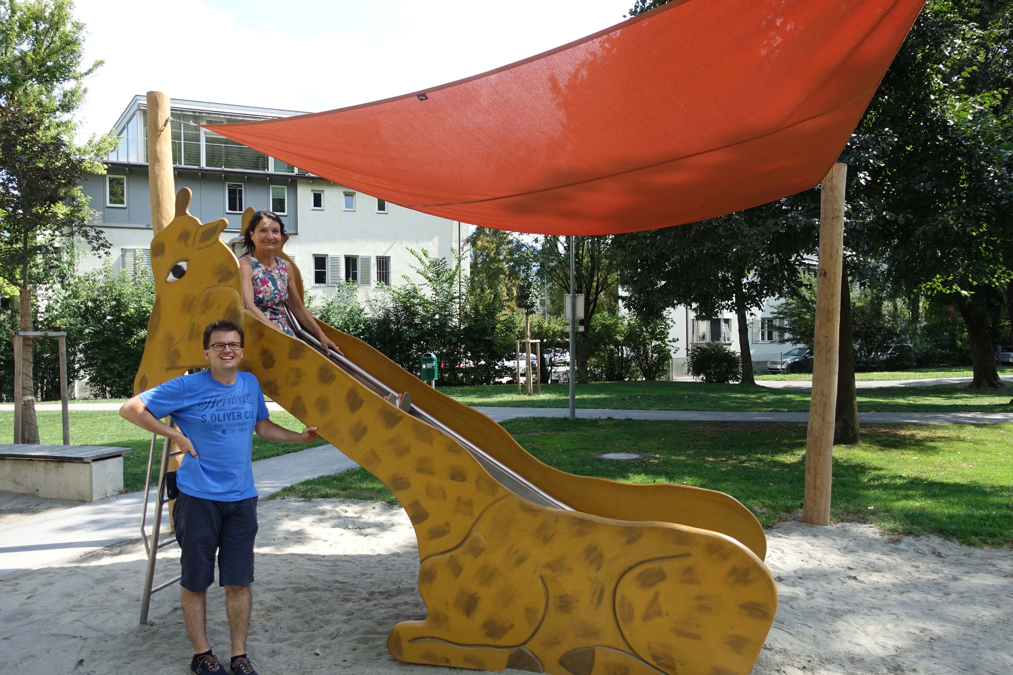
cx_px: 506
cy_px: 338
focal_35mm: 24
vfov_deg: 53.1
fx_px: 675
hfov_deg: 73.7
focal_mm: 8.8
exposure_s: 1/160
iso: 125
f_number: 1.8
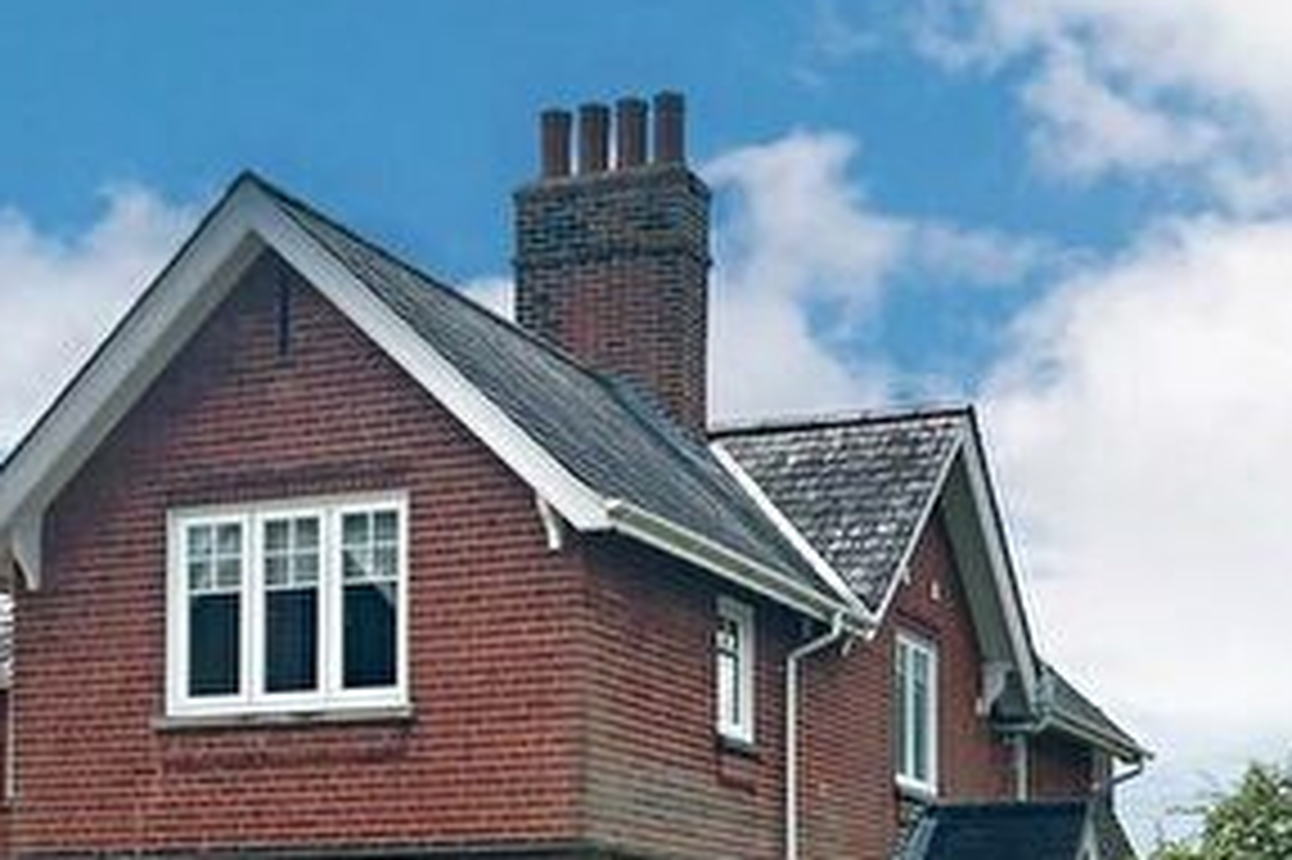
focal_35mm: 66
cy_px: 907
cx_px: 734
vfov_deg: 19.8
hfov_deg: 30.5
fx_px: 2367
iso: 50
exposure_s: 1/5882
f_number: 1.5
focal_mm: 5.7
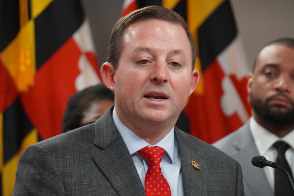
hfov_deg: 8.6
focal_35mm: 238
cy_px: 98
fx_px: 1948
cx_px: 147
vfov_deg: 5.8
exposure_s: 1/250
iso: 1600
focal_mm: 159
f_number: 6.3
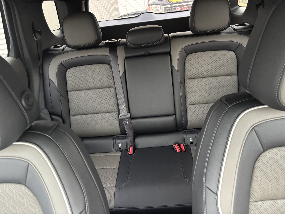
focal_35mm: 26
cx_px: 142
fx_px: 214
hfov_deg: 67.3
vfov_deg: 53.1
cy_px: 107
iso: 640
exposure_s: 1/40
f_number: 1.6
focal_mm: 5.96
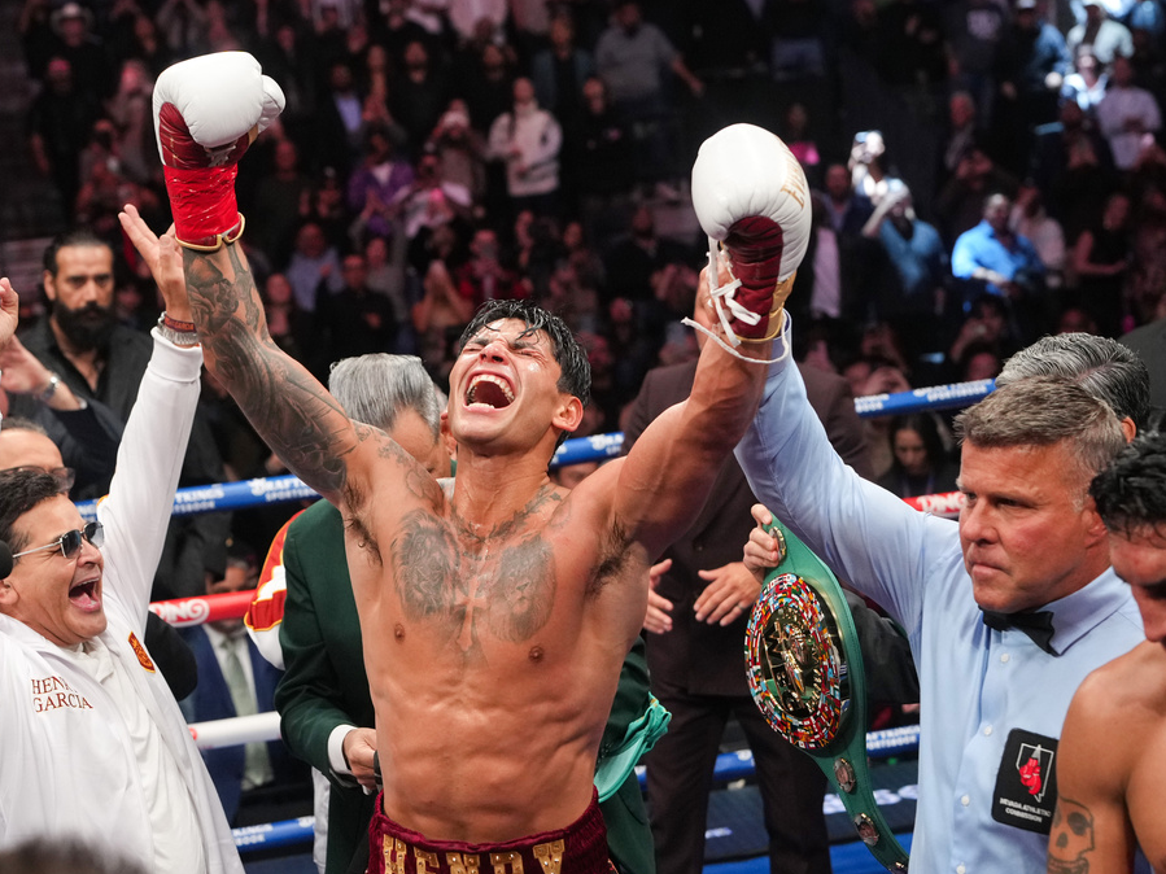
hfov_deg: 28.2
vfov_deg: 21.3
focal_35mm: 69
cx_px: 562
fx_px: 2324
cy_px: 440
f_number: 2.8
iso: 2500
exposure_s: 1/2500
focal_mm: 42
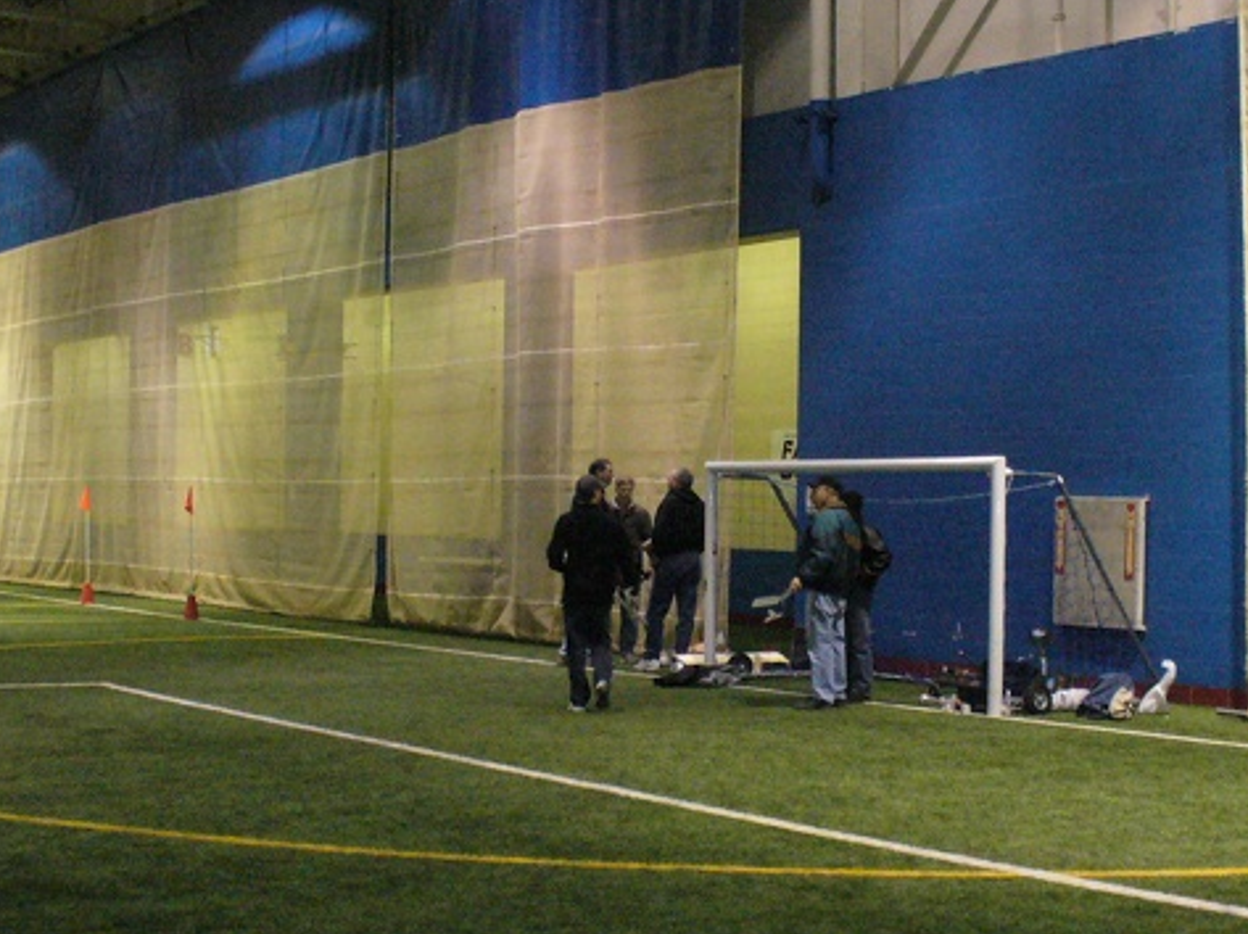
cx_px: 686
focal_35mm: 62
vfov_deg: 23.6
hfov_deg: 31.2
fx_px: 2234
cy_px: 475
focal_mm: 6.1
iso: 400
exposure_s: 1/30
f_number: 2.8
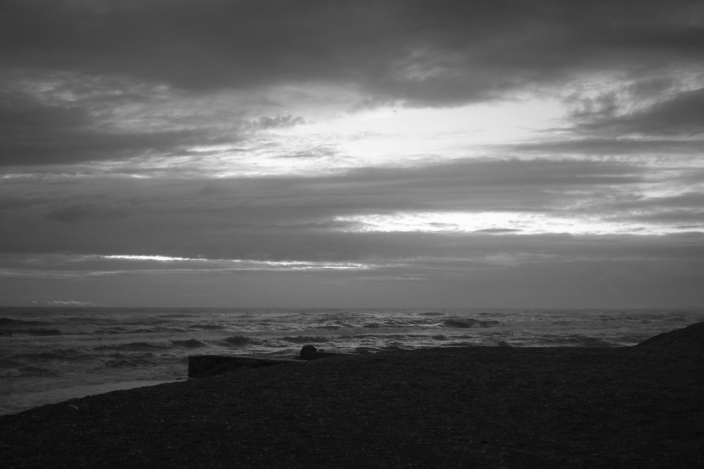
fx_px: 802
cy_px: 234
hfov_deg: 47.4
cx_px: 352
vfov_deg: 32.6
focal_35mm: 41
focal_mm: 27
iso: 400
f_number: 2.8
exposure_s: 1/80
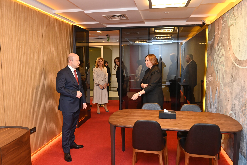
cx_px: 124
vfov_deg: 46.4
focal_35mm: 28
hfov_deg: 65.5
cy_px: 82
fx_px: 192
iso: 2000
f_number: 5.6
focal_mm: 28
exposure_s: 1/125
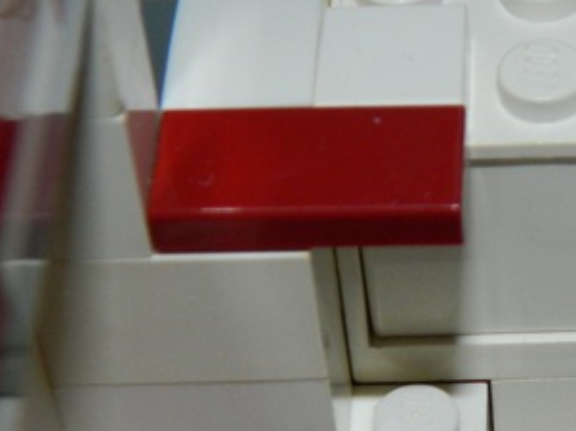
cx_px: 626
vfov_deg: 9.8
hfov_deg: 12.9
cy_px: 414
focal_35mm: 151
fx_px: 2511
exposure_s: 1/50
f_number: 10.7
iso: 200
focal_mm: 10.2
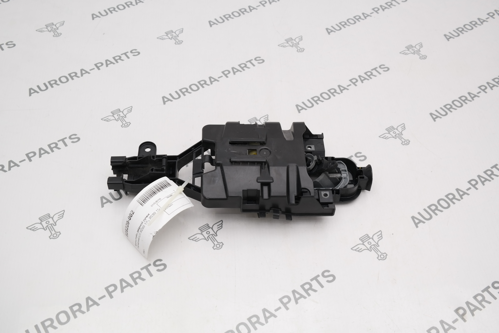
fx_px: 610
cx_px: 250
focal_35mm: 44
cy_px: 166
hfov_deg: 44.5
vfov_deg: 30.5
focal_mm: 29
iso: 200
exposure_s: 1/60
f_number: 8
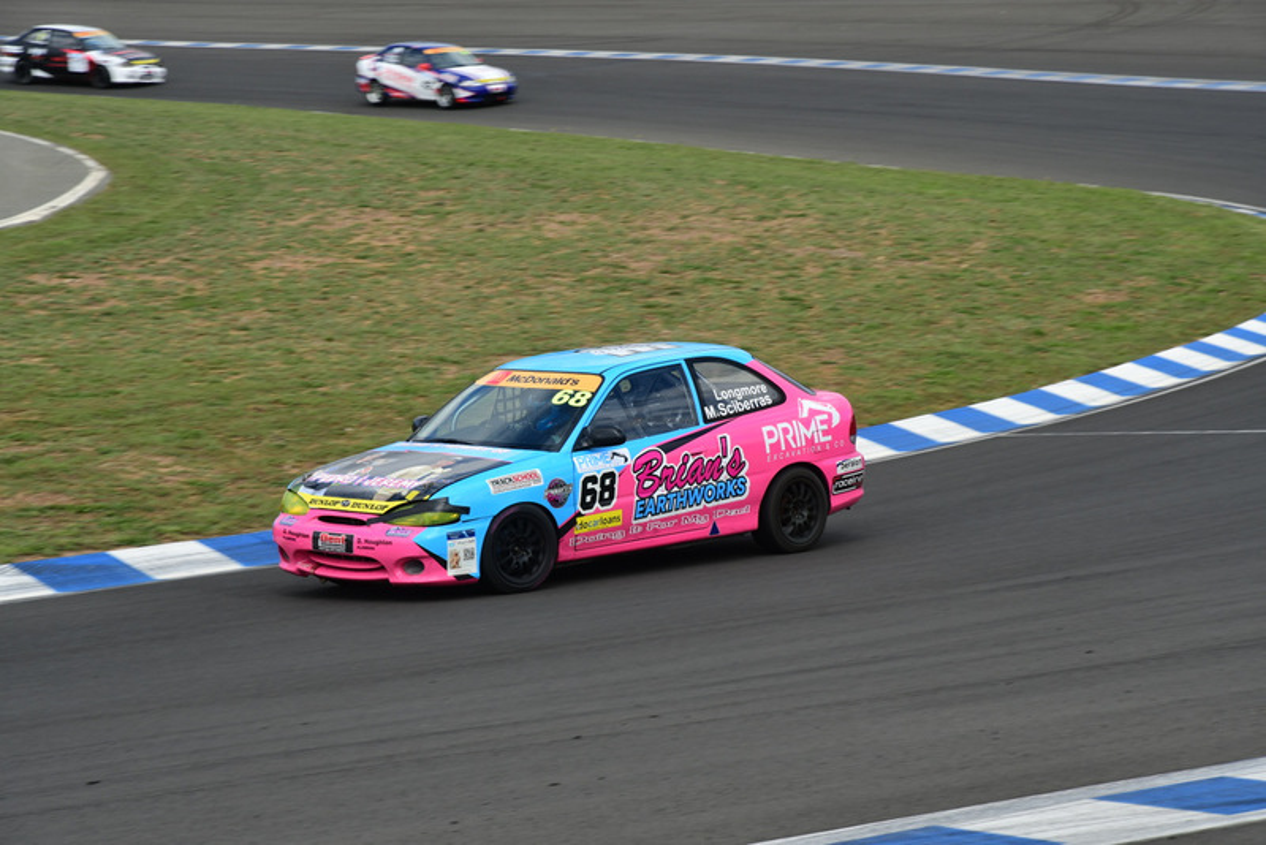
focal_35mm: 120
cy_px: 422
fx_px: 4221
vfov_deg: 11.4
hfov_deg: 17.1
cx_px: 633
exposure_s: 1/400
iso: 200
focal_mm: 80
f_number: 8
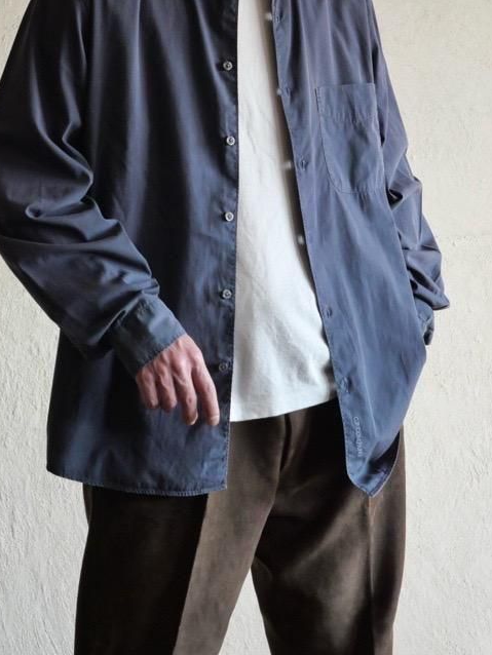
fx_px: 2632
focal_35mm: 139
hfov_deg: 10.7
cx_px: 219
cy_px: 239
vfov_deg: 14.2
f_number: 4
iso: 1600
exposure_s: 1/125
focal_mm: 52
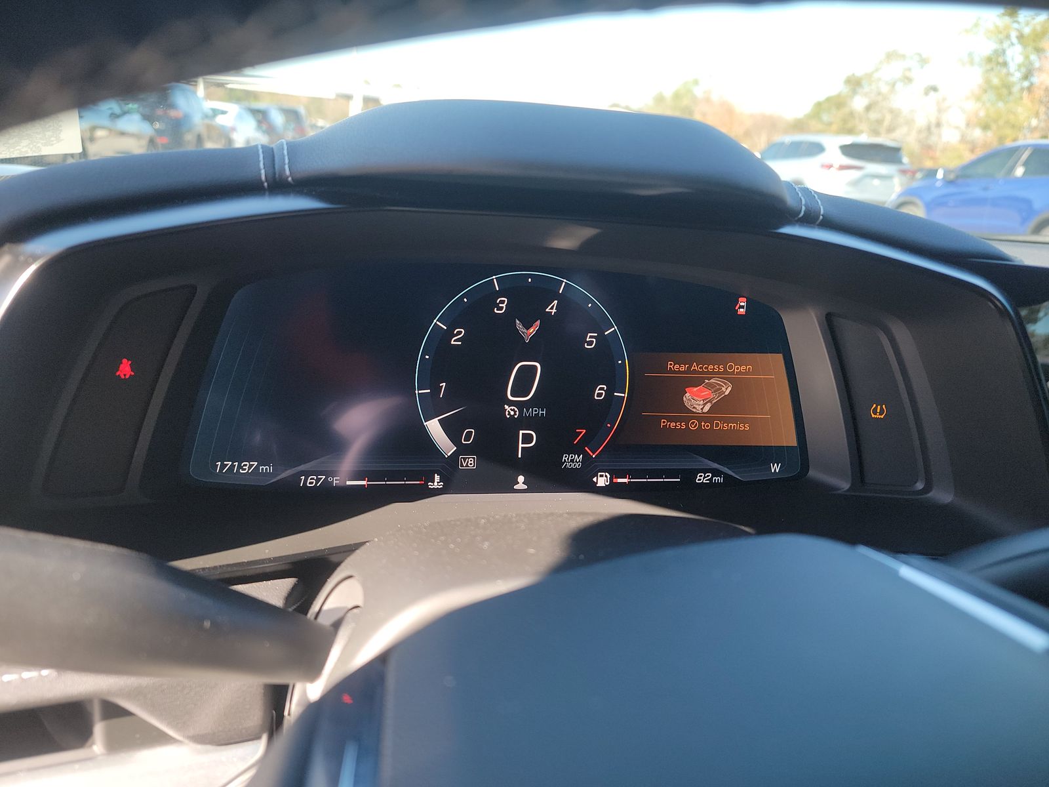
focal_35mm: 24
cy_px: 394
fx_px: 727
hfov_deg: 71.6
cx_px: 524
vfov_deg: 56.8
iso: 95
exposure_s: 1/119
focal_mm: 6.7
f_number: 1.8
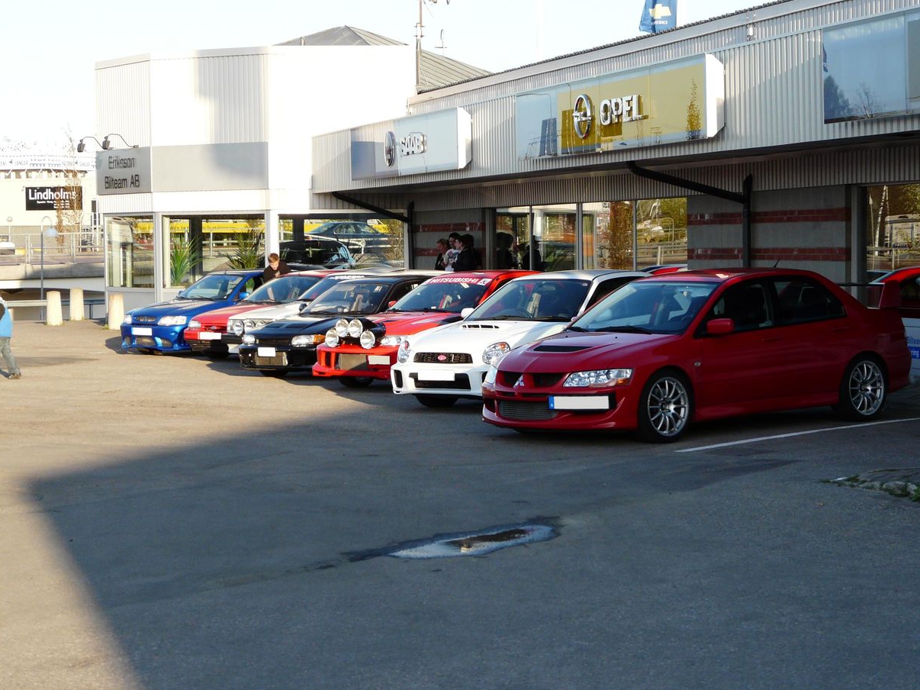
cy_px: 329
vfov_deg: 17.2
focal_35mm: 86
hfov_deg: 22.8
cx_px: 484
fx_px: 2285
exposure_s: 1/250
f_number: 4
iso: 100
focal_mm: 13.3
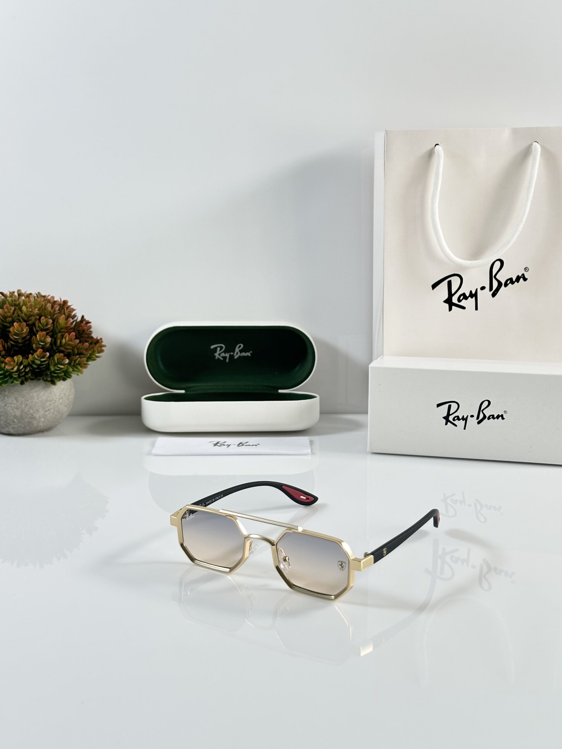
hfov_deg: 30.3
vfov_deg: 39.7
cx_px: 281
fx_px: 1039
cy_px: 374
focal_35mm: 48
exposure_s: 1/100
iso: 64
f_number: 1.78
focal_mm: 6.86
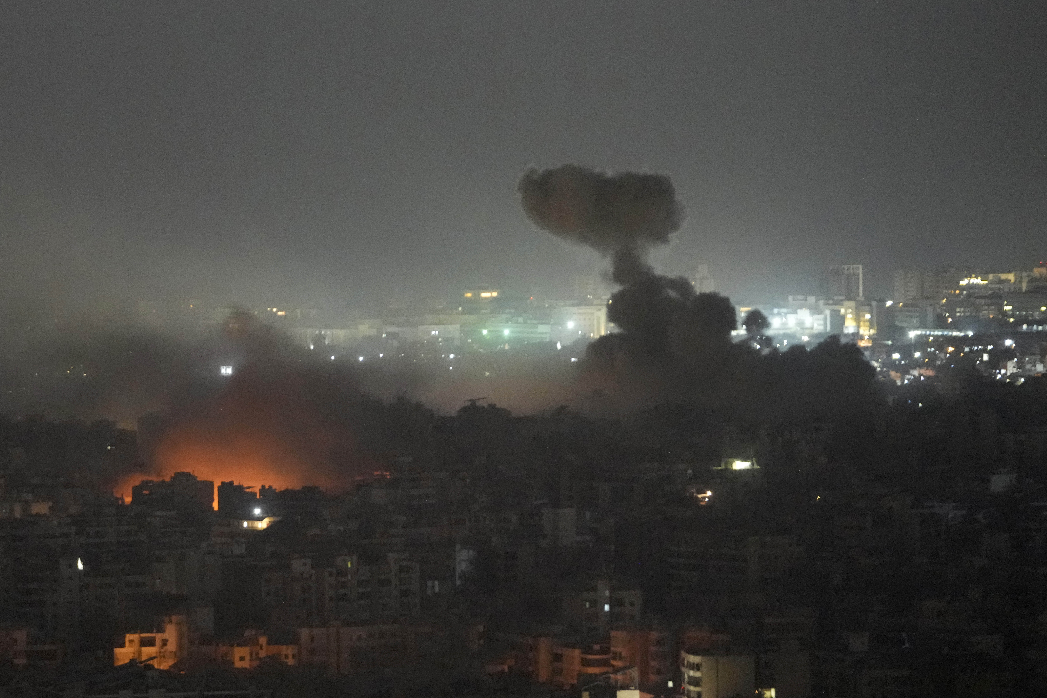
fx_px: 4449
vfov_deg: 9.0
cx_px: 524
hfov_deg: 13.4
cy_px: 350
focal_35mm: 153
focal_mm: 152
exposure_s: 1/2.5
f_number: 2.8
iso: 8000
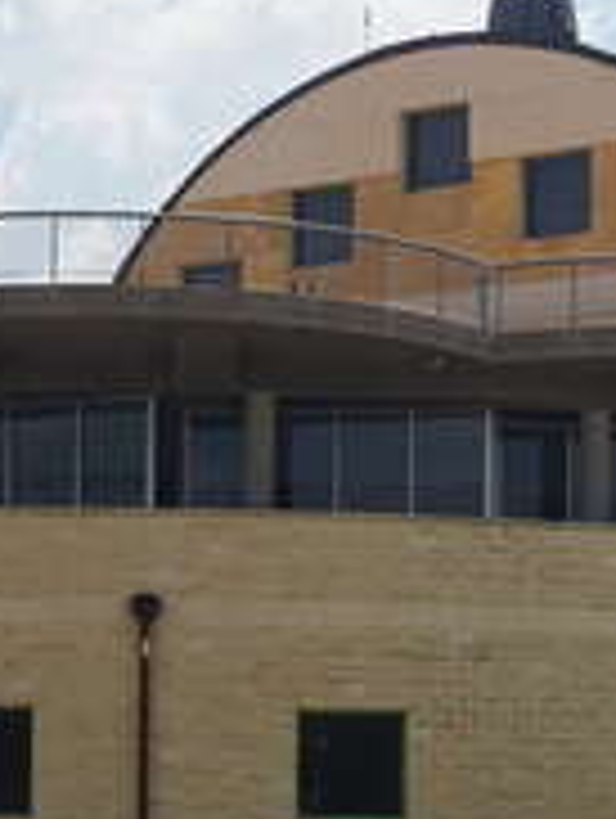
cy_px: 637
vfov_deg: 12.9
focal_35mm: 152
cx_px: 616
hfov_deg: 9.7
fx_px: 3598
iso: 100
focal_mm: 24
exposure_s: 1/250
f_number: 11
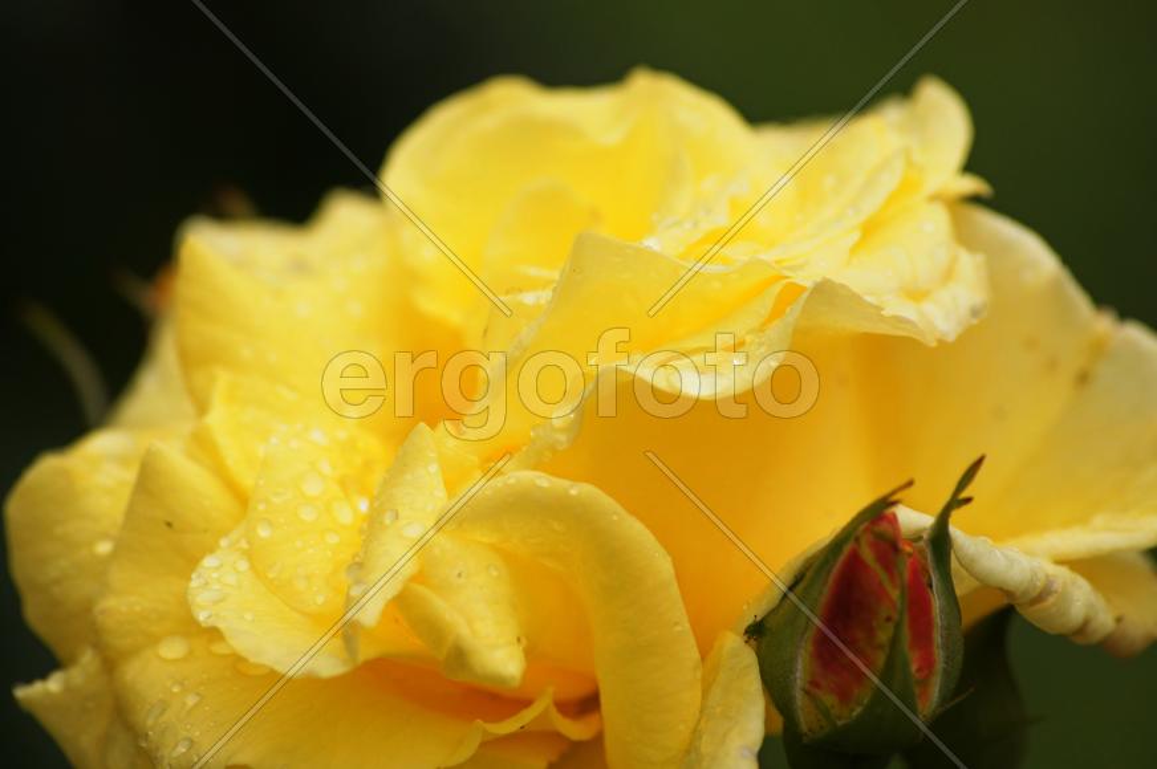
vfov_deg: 4.6
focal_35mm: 300
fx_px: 9634
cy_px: 384
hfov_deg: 6.9
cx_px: 578
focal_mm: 200
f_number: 8
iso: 640
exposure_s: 1/320
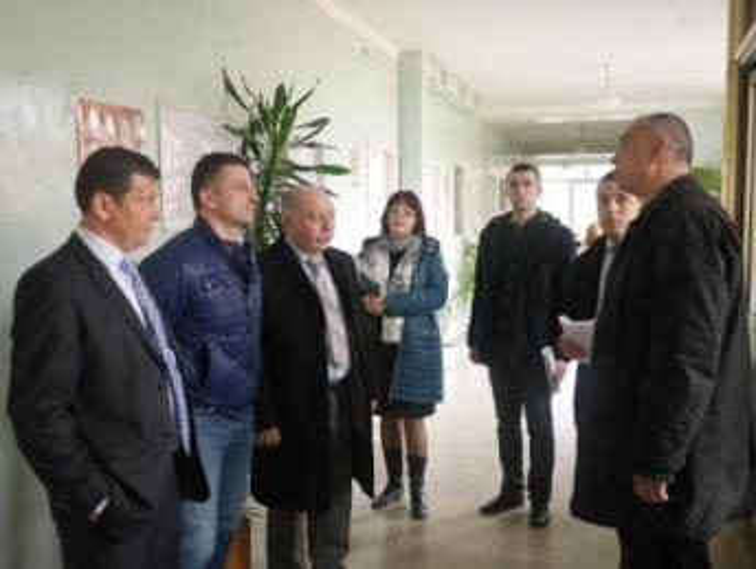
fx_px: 875
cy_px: 284
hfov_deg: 46.7
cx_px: 378
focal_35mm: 40
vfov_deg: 36.0
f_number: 1.7
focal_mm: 20
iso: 500
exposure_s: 1/60
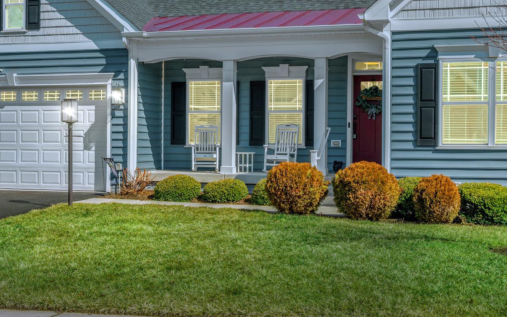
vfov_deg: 24.8
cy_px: 111
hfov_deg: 38.9
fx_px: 719
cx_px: 255
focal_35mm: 52
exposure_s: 1/400
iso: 100
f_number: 7.1
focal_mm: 30
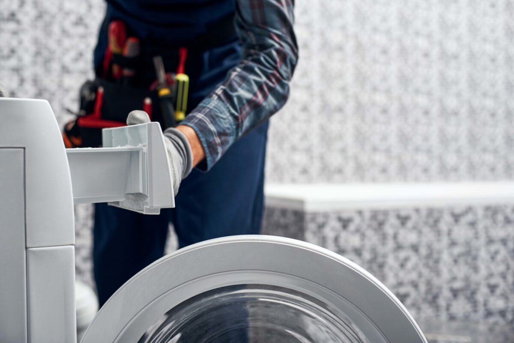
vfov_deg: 27.0
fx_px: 714
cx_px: 257
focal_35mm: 50
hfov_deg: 39.6
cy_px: 172
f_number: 4
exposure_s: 1/125
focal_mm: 50
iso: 320
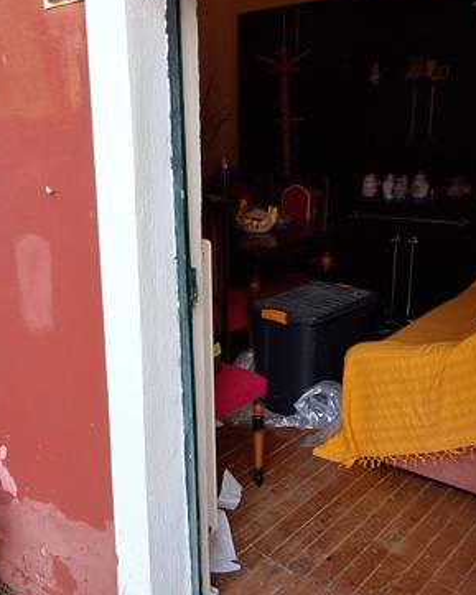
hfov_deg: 40.0
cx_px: 115
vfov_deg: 50.2
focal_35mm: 36
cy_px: 265
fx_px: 634
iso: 64
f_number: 2.2
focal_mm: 1.74
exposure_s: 1/50
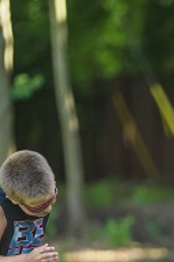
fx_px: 3798
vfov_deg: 3.9
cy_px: 208
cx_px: 263
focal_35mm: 523
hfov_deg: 2.6
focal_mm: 200
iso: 400
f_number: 3.2
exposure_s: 1/640
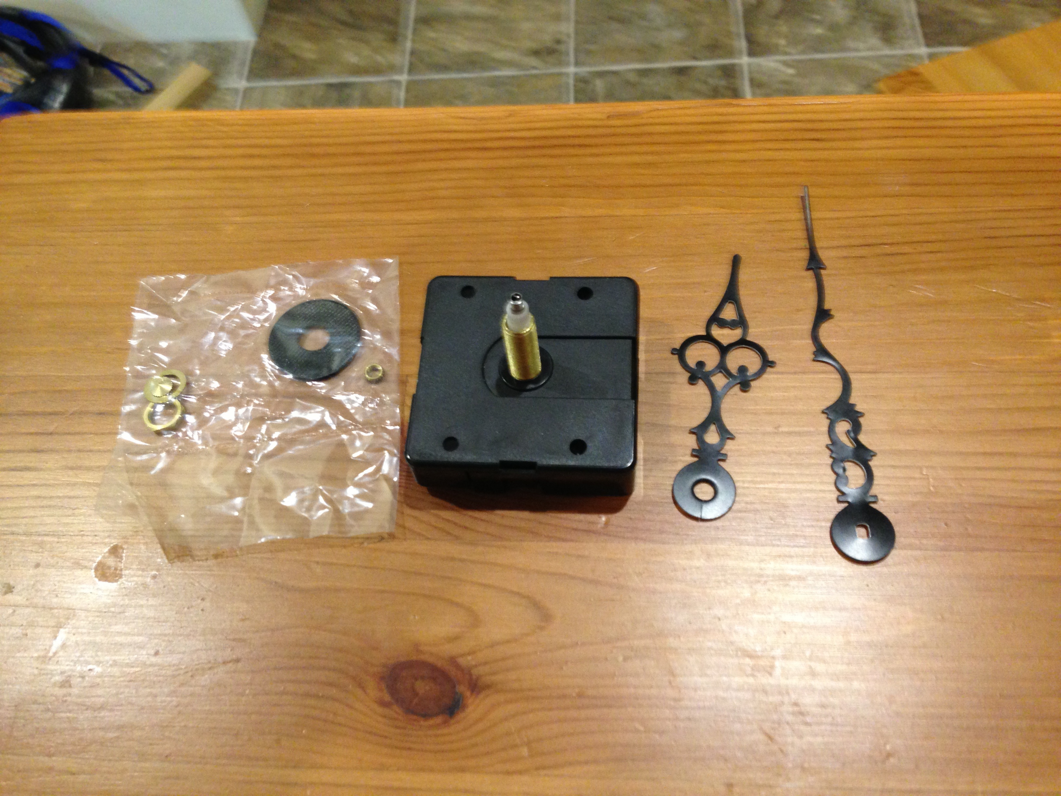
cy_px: 398
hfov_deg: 55.4
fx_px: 1011
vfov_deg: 42.9
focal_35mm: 33
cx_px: 530
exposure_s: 1/20
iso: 250
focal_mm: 4.13
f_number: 2.4
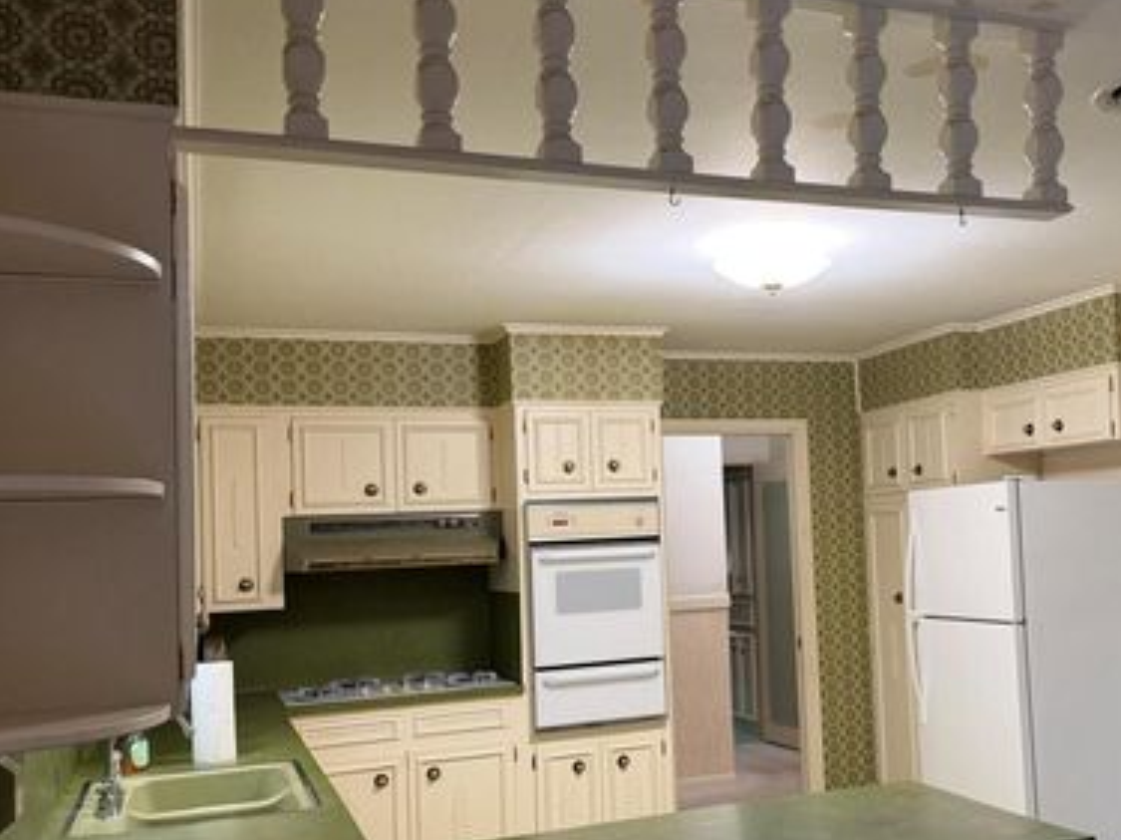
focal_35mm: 38
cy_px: 483
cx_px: 738
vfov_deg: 37.6
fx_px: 1230
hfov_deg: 48.2
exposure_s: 1/60
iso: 250
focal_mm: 6.76
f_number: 1.78
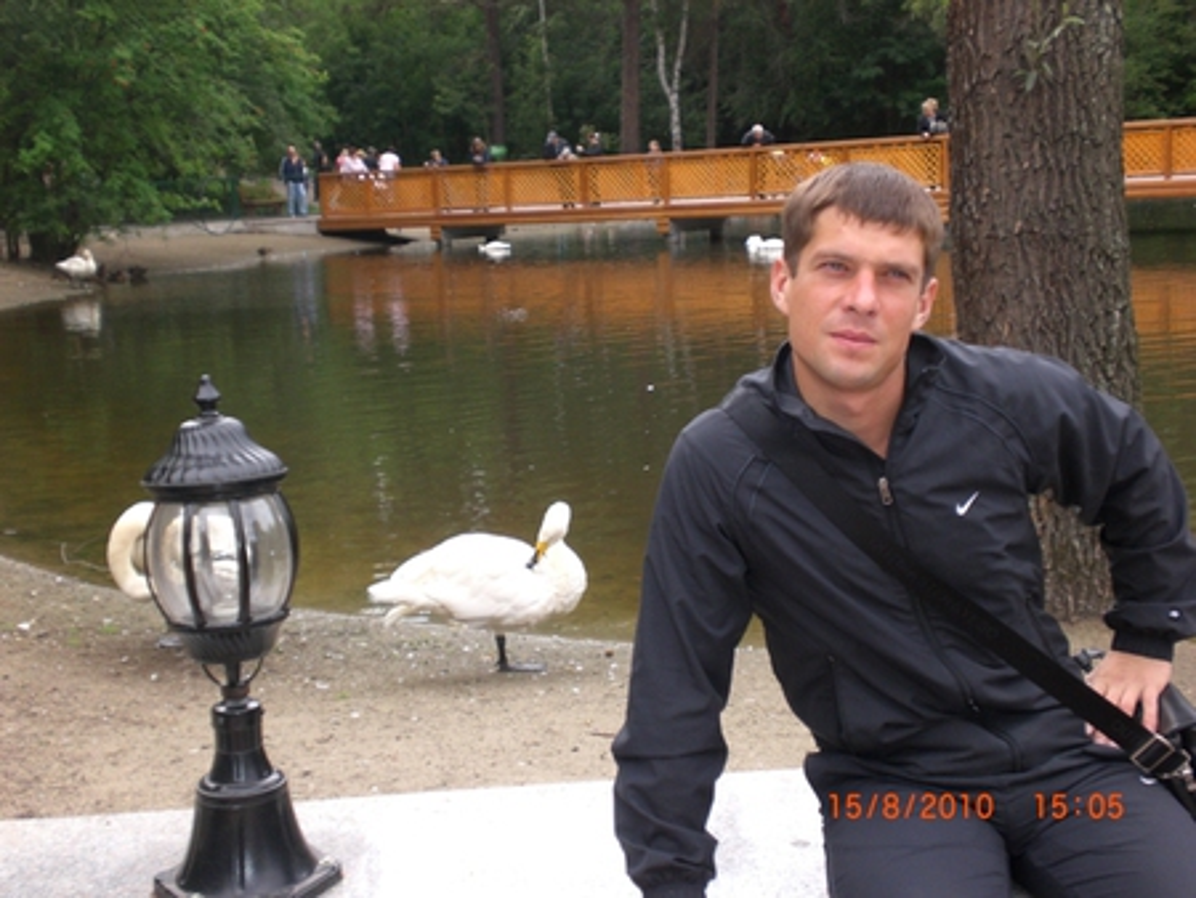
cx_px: 598
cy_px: 449
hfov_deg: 37.5
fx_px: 1763
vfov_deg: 28.6
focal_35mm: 51
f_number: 3.6
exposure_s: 1/320
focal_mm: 8.44
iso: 100
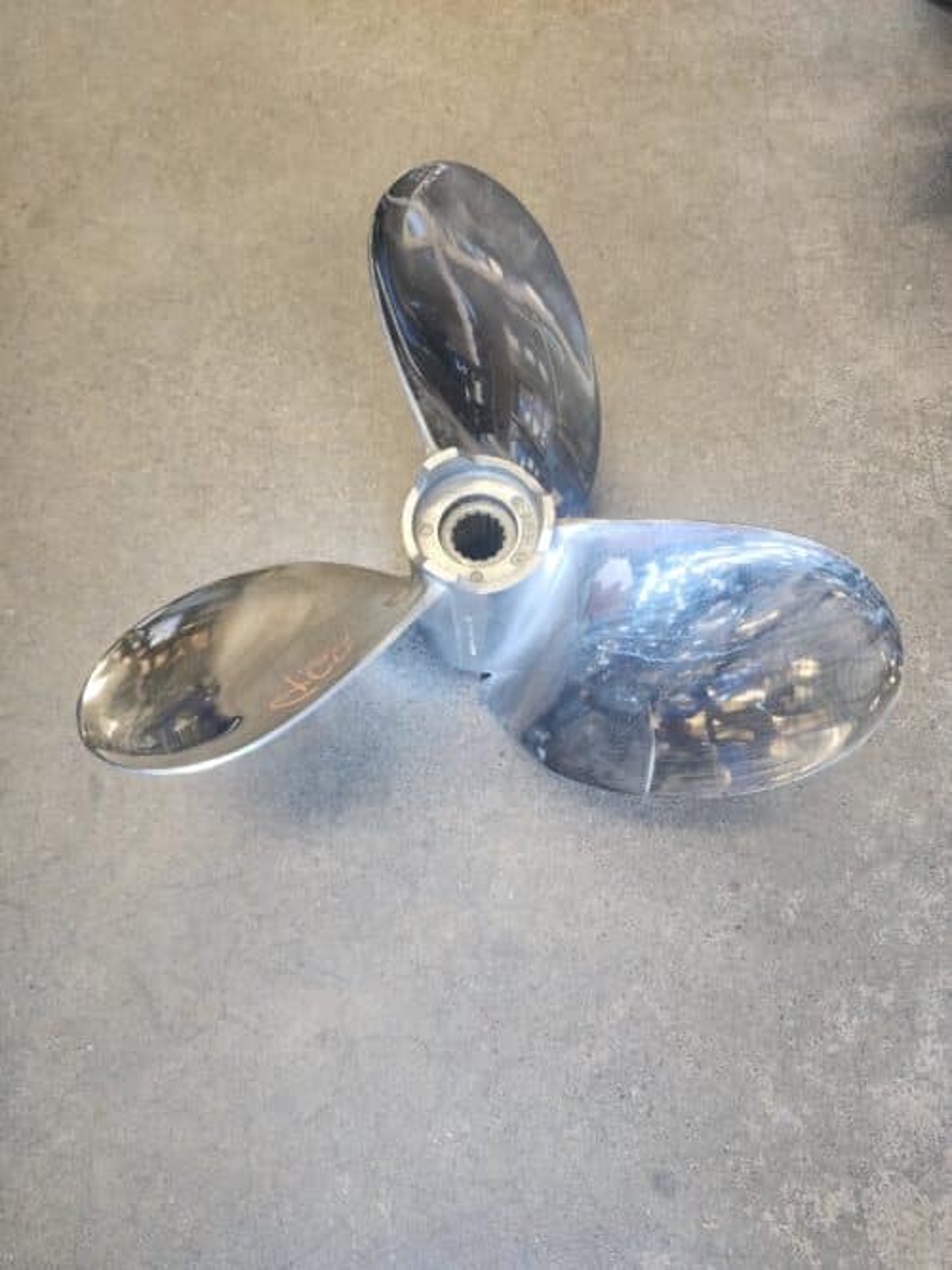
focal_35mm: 23
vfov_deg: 73.9
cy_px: 635
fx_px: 844
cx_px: 476
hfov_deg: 58.9
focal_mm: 6.4
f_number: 1.8
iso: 640
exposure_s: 1/120
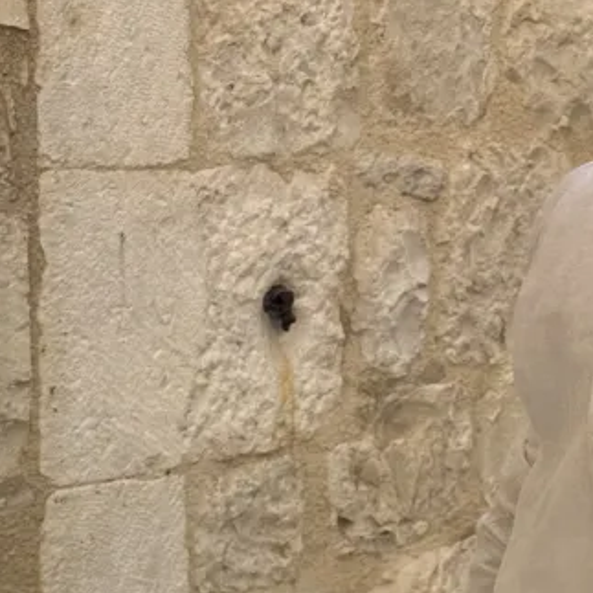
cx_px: 602
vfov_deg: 13.1
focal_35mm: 133
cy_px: 319
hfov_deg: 12.9
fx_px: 2578
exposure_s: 1/1838
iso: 80
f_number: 1.78
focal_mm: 6.76
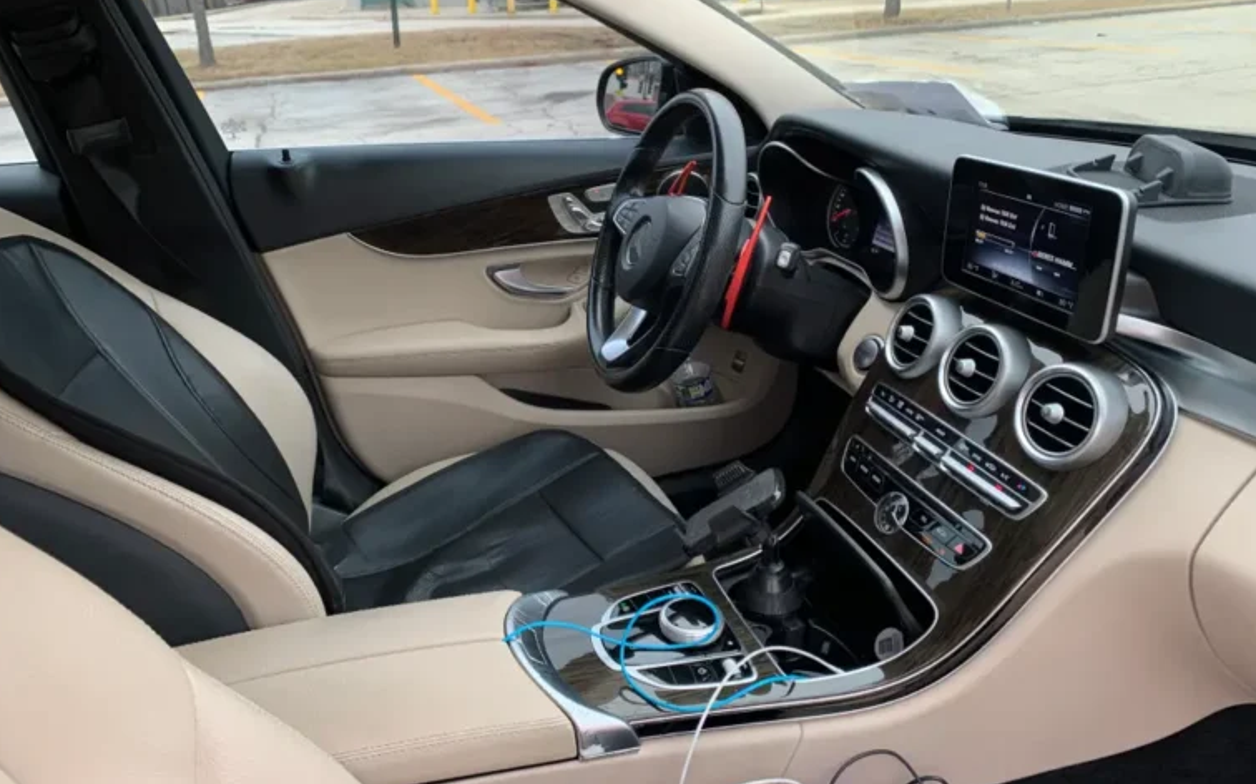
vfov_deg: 44.3
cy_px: 312
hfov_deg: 66.5
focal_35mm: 28
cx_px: 626
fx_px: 958
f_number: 1.8
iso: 64
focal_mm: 4.25
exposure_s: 1/121
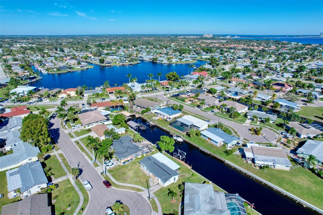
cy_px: 108
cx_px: 162
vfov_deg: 57.2
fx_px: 197
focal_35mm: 22
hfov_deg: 78.6
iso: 100
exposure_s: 1/2000
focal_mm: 8.38
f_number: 2.8
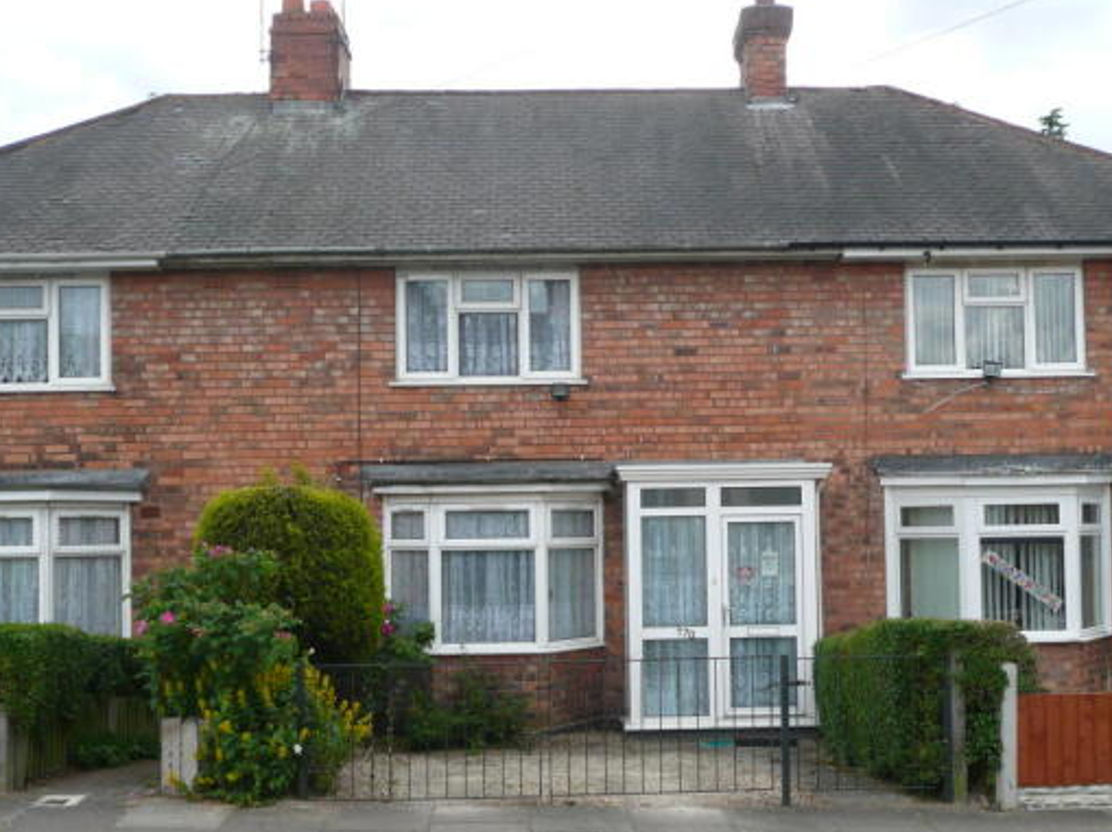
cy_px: 468
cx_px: 613
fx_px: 1766
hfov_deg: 34.9
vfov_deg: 26.5
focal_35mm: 55
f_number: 4.2
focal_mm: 7.8
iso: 100
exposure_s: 1/200
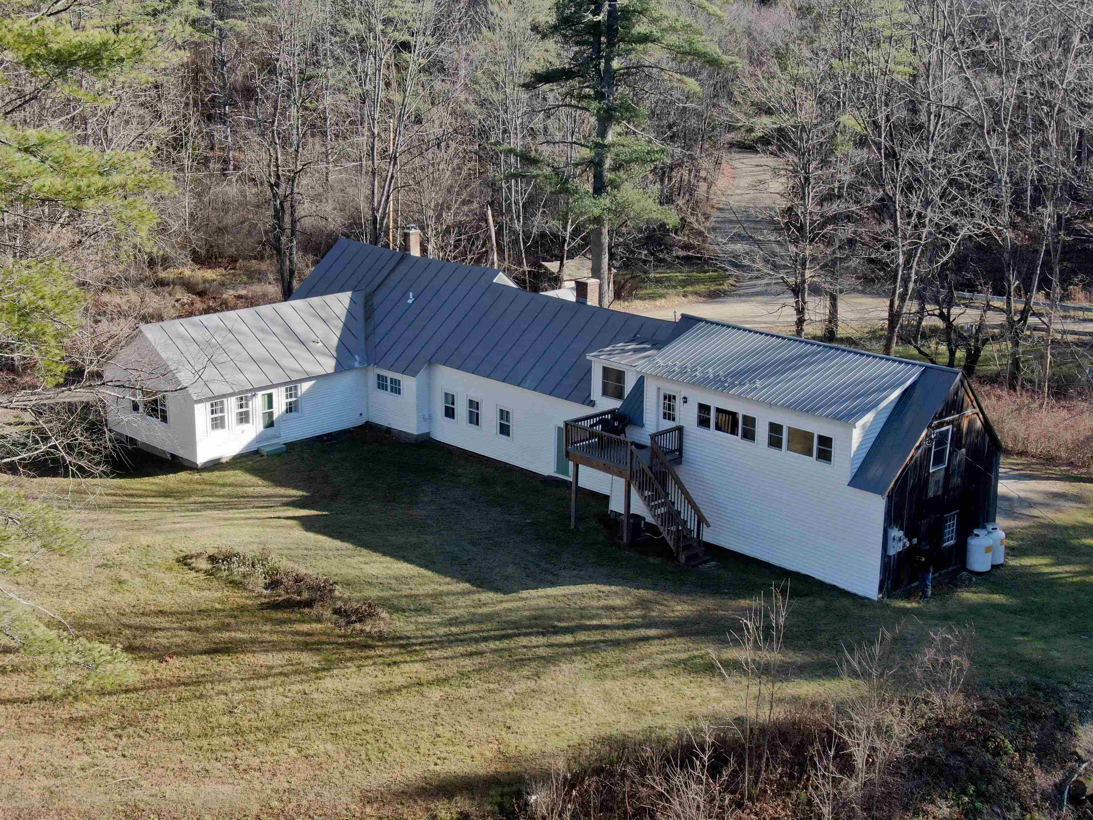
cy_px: 410
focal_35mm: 48
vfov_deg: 30.3
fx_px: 1516
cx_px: 546
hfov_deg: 39.7
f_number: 3.8
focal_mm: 8.6
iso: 100
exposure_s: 1/400
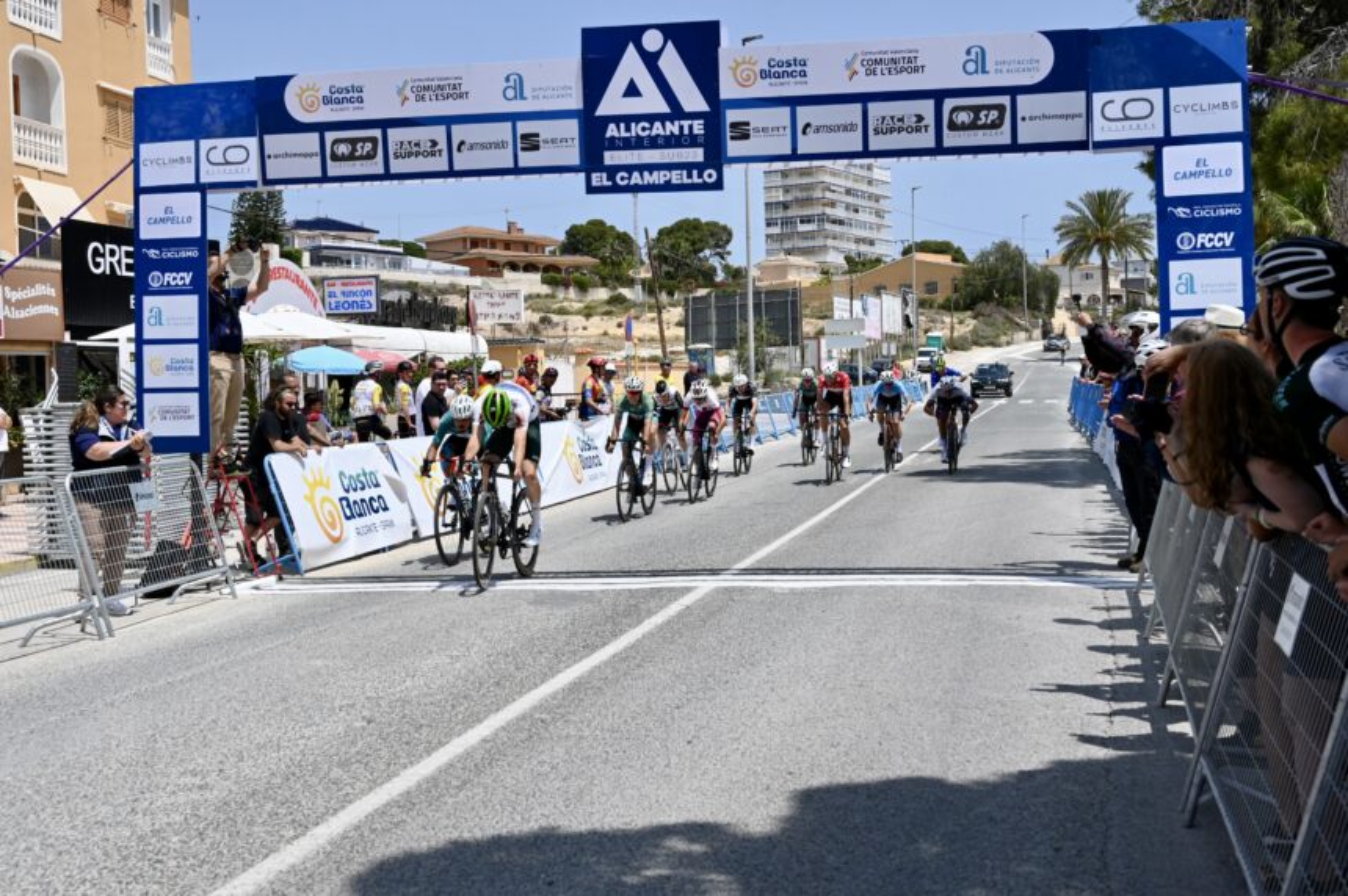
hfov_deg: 47.4
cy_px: 448
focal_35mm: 41
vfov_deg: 32.6
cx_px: 674
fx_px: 1534
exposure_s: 1/2000
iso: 500
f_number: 8
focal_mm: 41
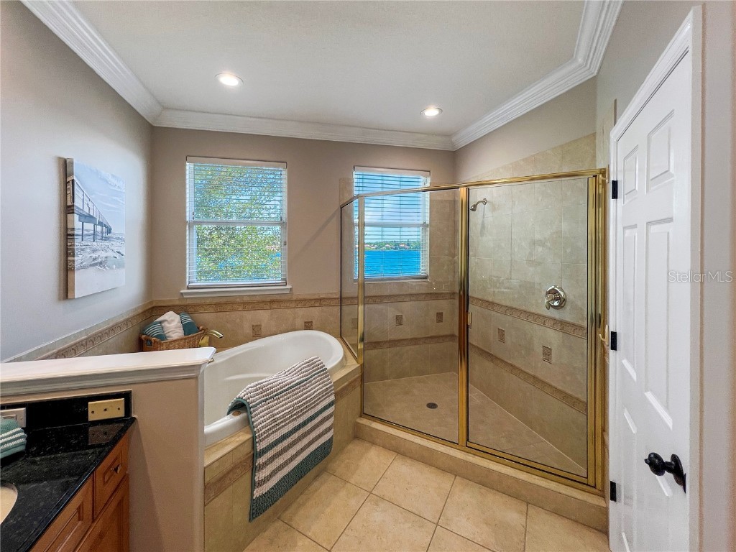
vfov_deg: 89.9
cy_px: 276
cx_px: 368
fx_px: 276
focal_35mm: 13
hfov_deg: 106.2
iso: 40
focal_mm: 1.57
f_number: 1.8
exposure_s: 1/120
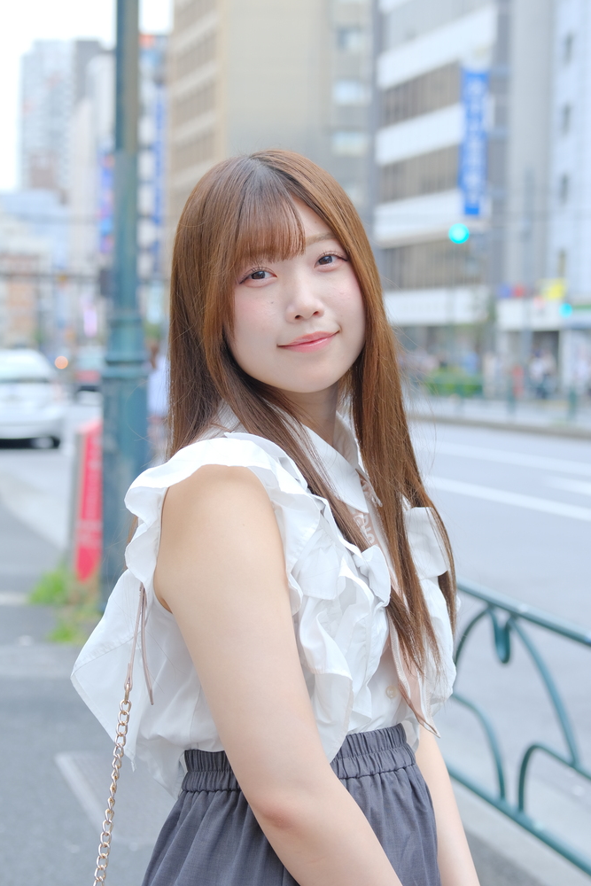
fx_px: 1994
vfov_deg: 25.1
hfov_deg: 16.9
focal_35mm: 81
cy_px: 449
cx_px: 293
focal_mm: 50
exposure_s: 1/160
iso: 800
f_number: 4
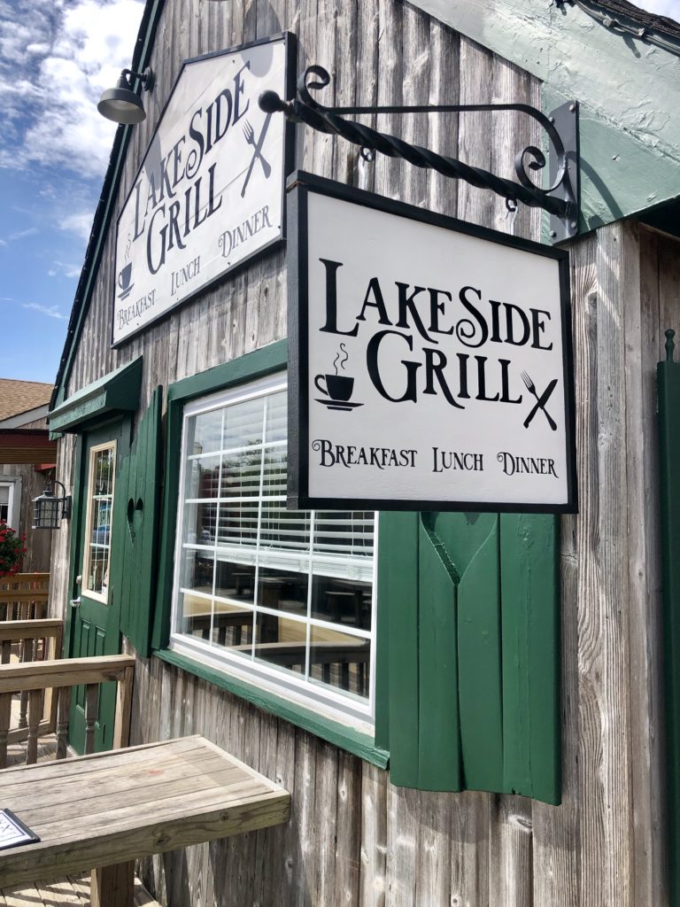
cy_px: 454
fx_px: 733
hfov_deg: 49.7
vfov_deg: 63.4
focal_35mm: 28
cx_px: 340
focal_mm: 4
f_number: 1.8
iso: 20
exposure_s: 1/2404
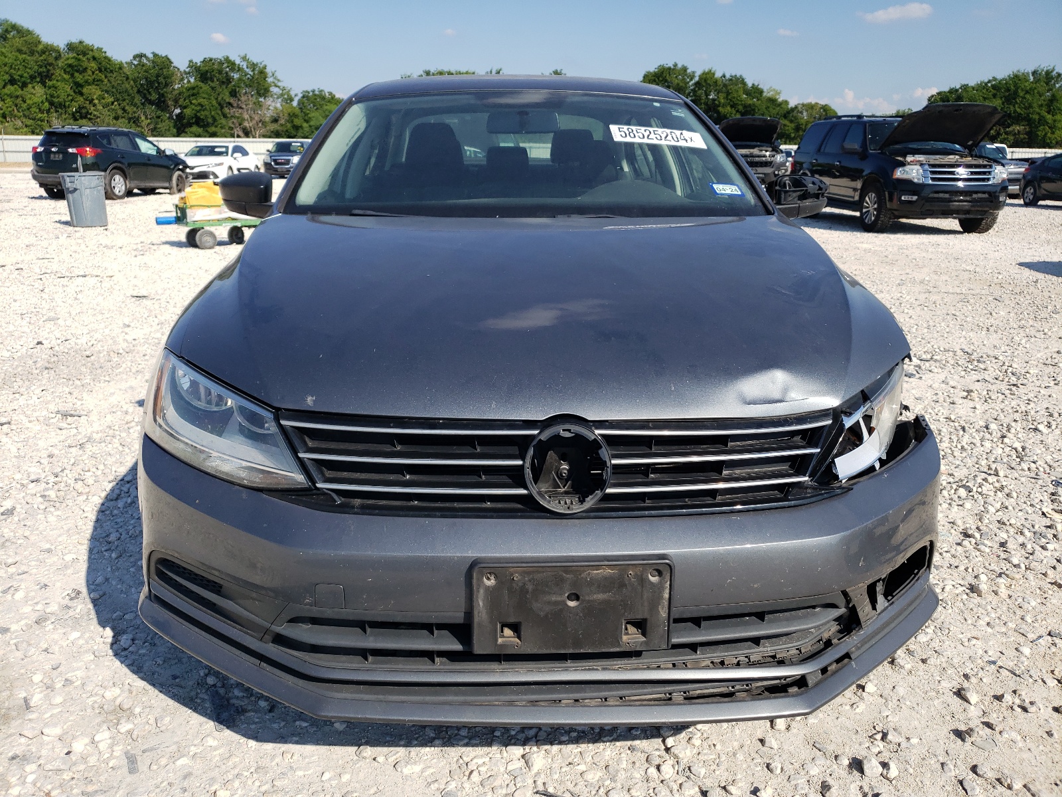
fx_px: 798
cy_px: 398
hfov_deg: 67.3
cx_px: 531
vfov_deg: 53.1
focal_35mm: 26
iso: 50
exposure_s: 1/3333
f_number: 1.5
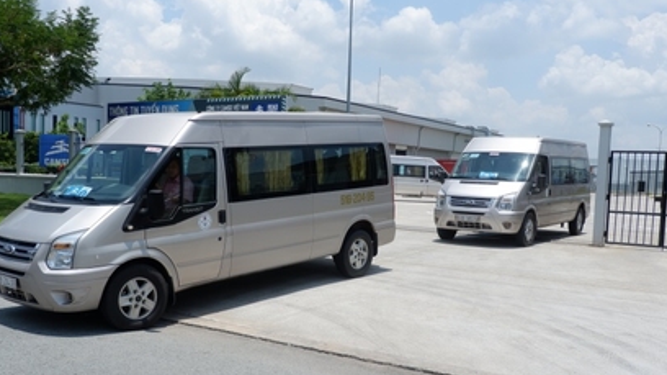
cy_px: 239
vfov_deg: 31.8
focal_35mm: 37
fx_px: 654
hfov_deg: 54.0
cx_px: 329
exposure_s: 1/4000
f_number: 3.5
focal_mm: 16.7
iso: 200
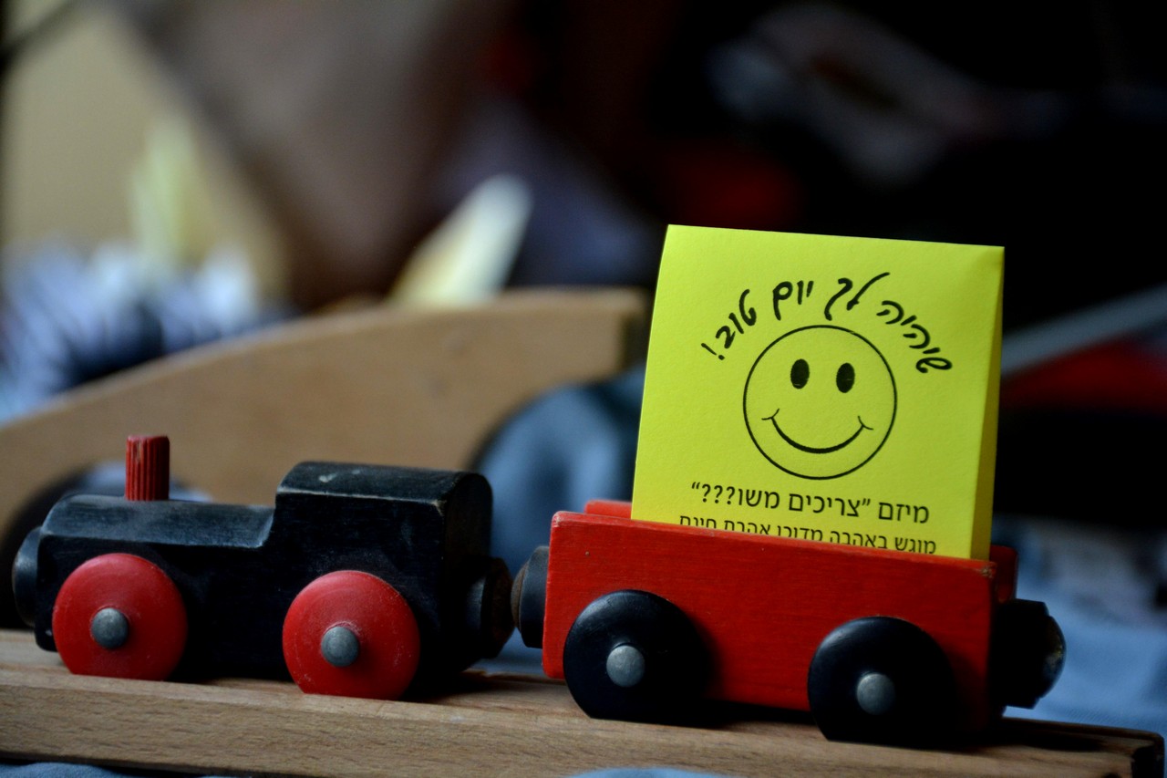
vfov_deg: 9.6
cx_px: 584
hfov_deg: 14.4
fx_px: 4618
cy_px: 389
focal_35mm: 142
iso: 1000
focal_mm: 95
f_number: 5.3
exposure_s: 1/640
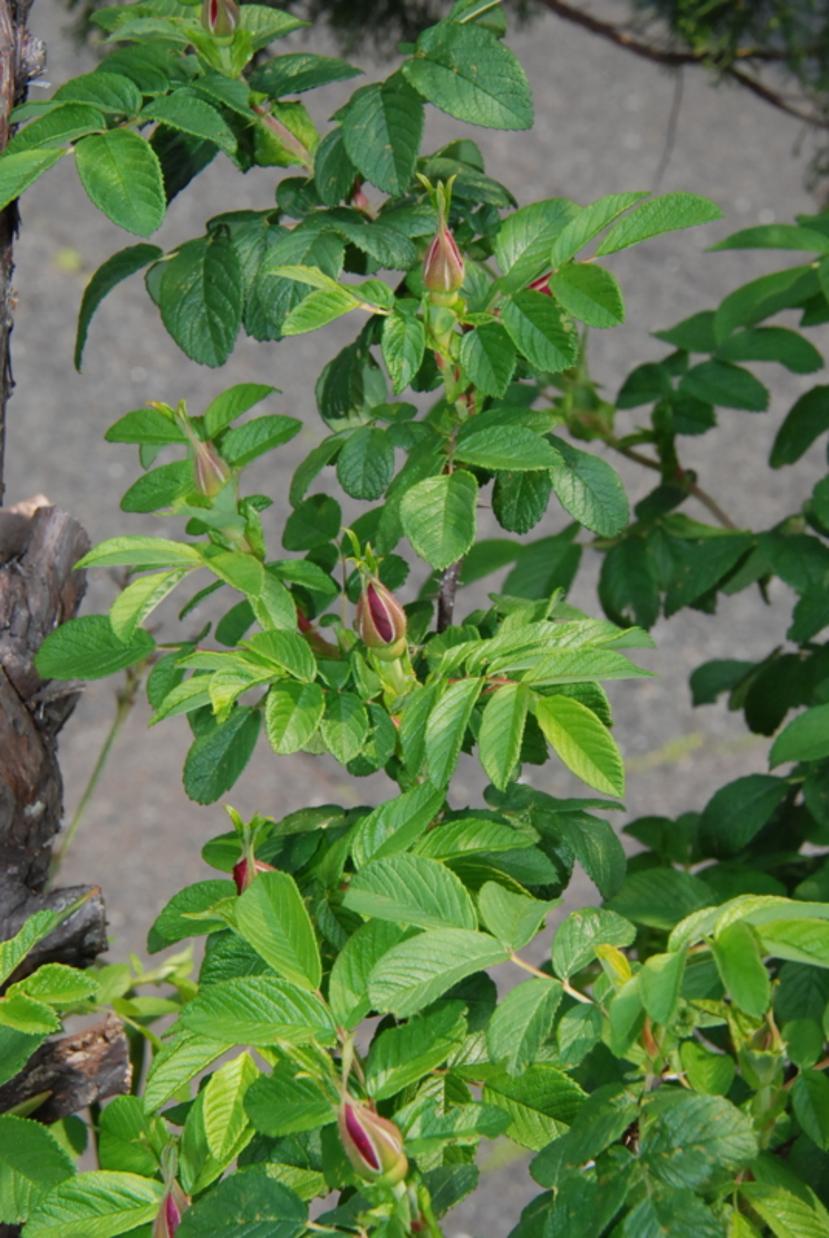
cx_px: 414
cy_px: 619
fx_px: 4440
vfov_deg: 15.9
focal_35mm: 129
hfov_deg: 10.7
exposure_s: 1/200
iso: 800
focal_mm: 86
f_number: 18
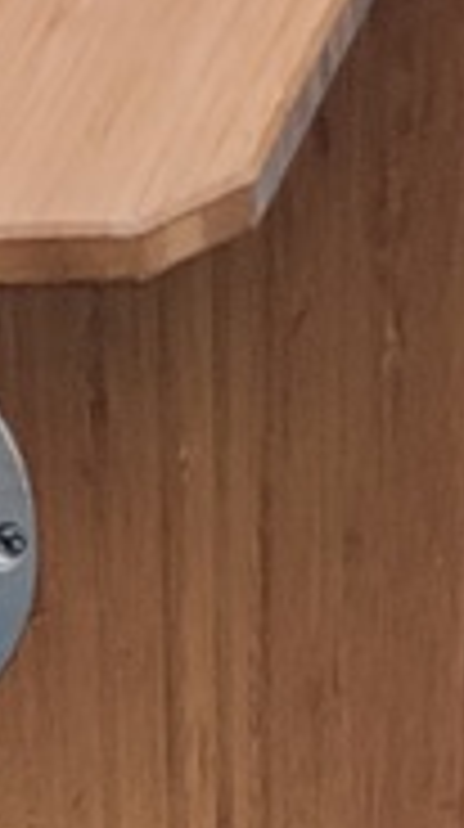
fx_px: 3469
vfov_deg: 11.5
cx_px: -978
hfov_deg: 6.8
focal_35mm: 158
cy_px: 1930
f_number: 1.8
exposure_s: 1/100
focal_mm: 5.4
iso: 250
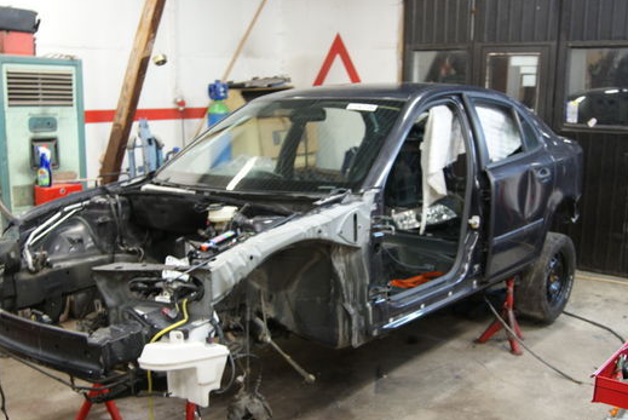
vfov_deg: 35.9
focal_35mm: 37
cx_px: 311
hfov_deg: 51.8
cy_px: 241
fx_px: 646
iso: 400
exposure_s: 1/8
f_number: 4
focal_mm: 20
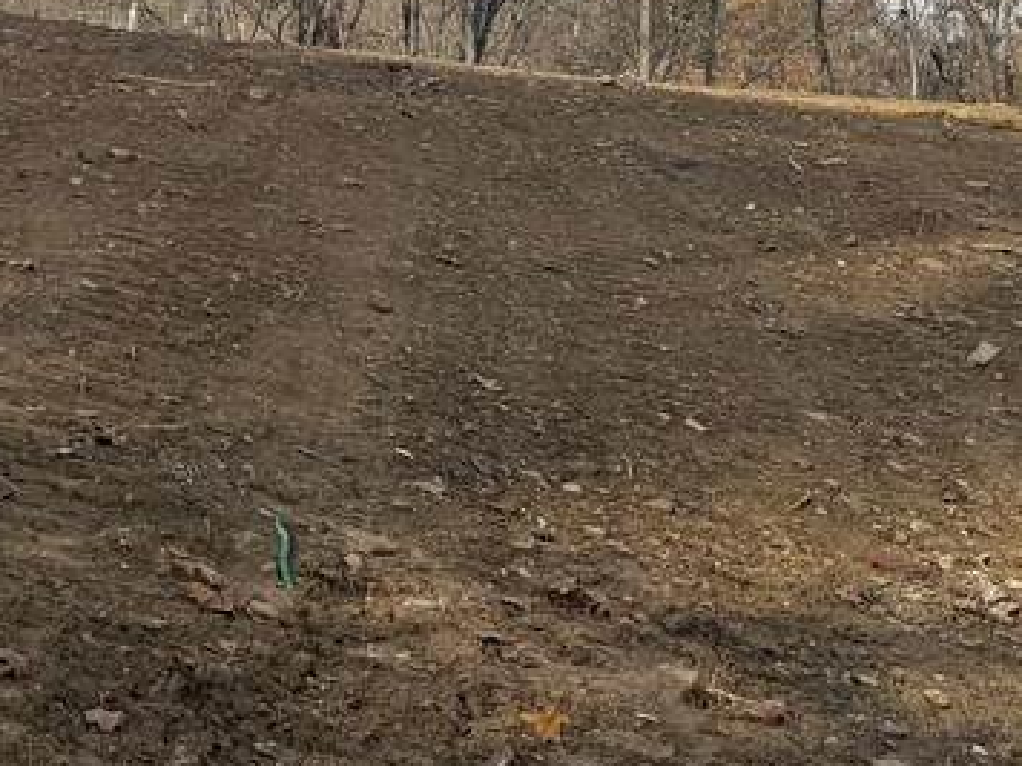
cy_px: -135
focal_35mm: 69
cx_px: -299
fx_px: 2037
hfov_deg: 24.6
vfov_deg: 20.1
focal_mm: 6.76
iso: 80
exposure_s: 1/3759
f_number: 1.78
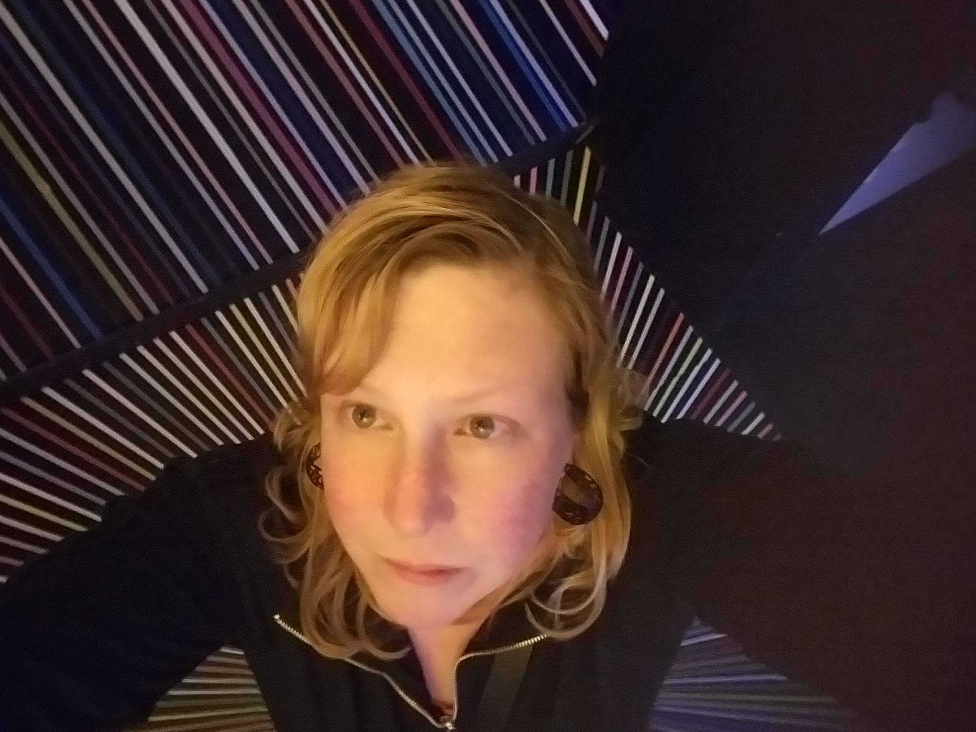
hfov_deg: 73.8
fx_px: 648
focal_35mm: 23
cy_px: 375
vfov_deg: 58.9
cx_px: 450
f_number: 1.7
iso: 1250
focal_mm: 2.1
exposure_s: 1/12
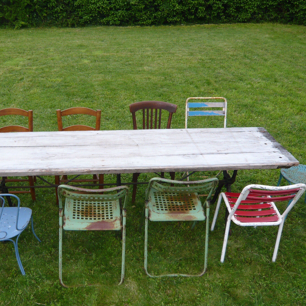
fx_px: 350
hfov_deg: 46.7
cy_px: 149
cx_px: 109
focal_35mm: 35
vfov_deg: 47.2
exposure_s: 1/400
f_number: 2.8
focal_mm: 4.6
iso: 100
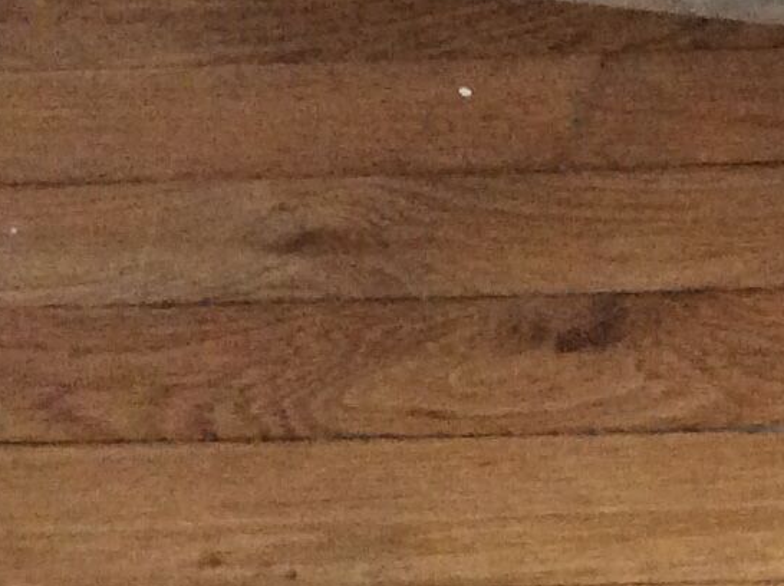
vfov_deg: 9.4
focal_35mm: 152
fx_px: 3438
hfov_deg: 11.7
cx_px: 1577
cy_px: -383
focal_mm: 3.3
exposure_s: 1/25
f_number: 2.4
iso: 250
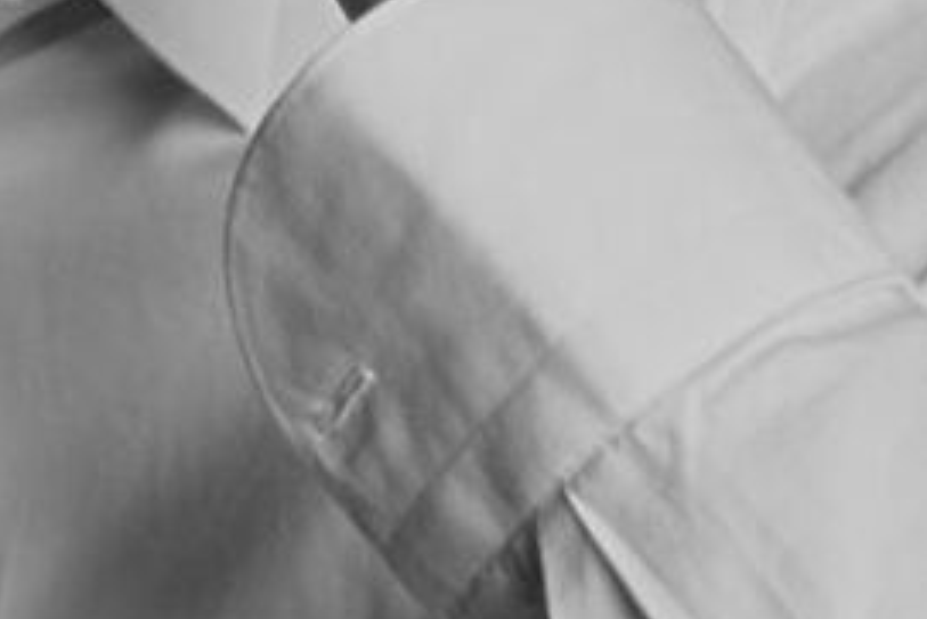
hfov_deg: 9.8
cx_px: -219
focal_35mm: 206
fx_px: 5307
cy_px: -116
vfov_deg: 6.6
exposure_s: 1/40
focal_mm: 55
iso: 400
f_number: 5.6
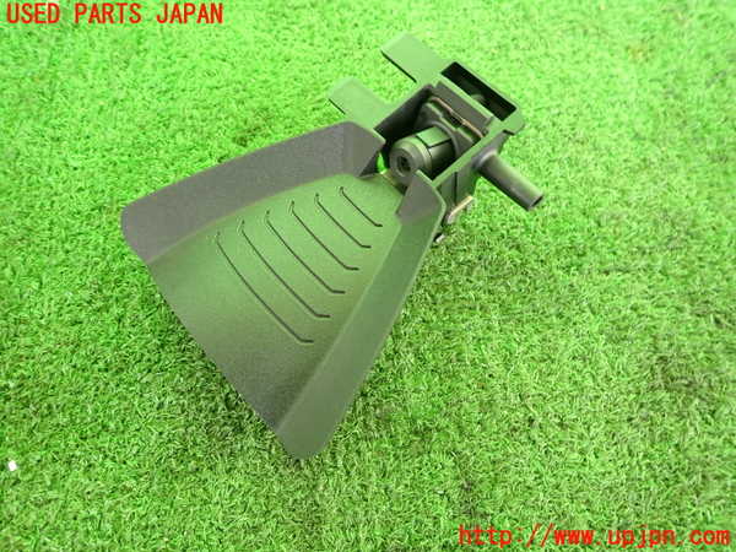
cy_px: 276
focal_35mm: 25
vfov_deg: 54.9
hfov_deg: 69.4
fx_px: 532
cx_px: 368
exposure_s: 1/50
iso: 200
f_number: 2
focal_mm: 4.5
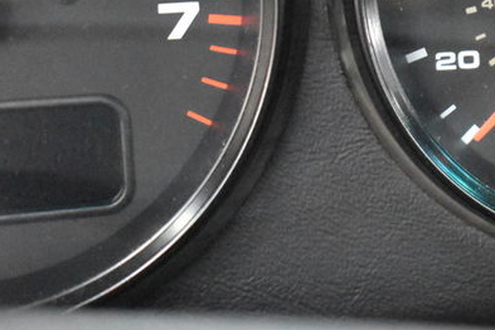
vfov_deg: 10.2
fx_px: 1829
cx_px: 612
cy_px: -10
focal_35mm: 133
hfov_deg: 14.8
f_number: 4.5
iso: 11400
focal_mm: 34
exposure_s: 1/50
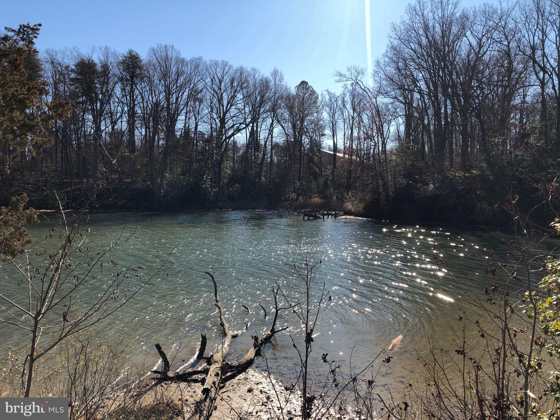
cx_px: 280
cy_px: 210
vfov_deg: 49.7
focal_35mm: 28
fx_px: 453
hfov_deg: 63.4
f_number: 1.8
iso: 20
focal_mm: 4
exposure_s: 1/1517
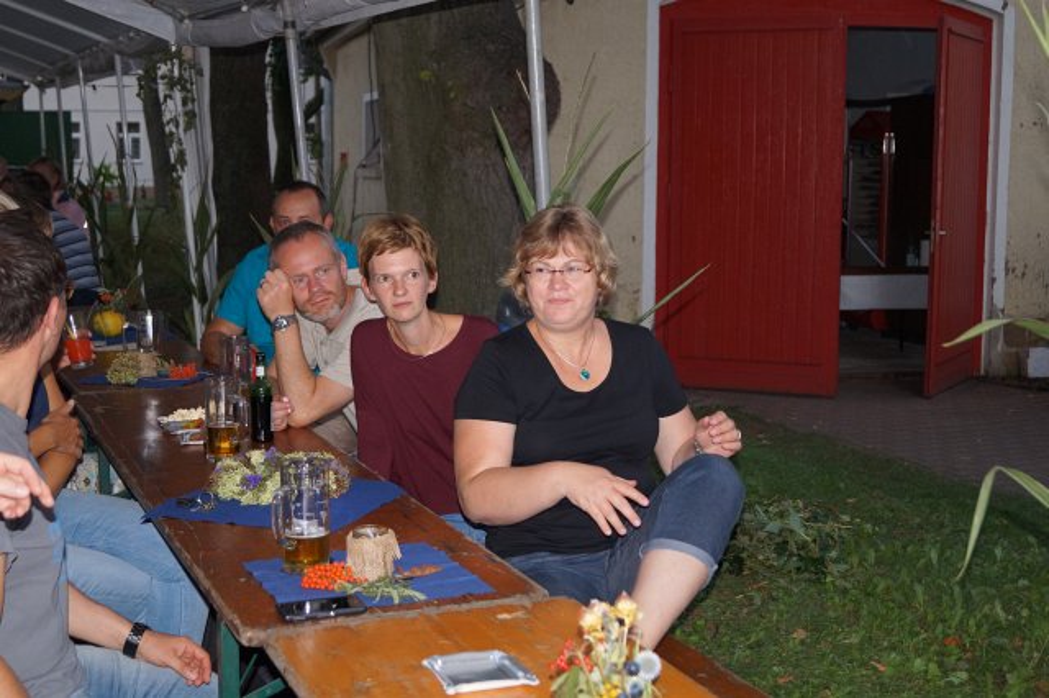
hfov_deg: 37.9
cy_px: 349
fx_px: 1529
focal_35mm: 52
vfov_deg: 25.7
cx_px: 524
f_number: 4.5
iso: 800
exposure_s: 1/60
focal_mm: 35
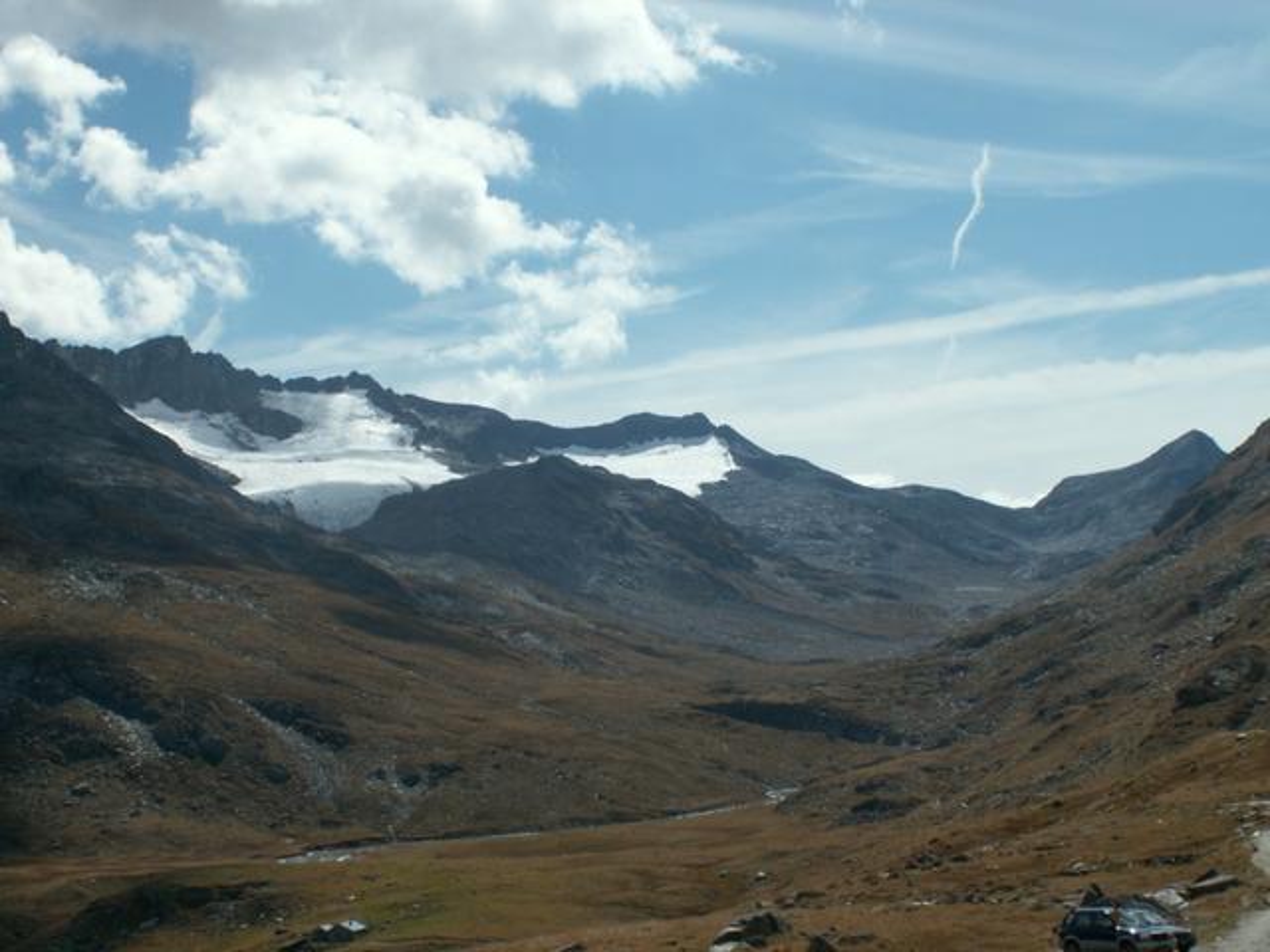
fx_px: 2385
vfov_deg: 22.6
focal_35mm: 65
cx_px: 635
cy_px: 476
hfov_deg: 29.8
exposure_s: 1/320
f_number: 8
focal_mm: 10.79
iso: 50
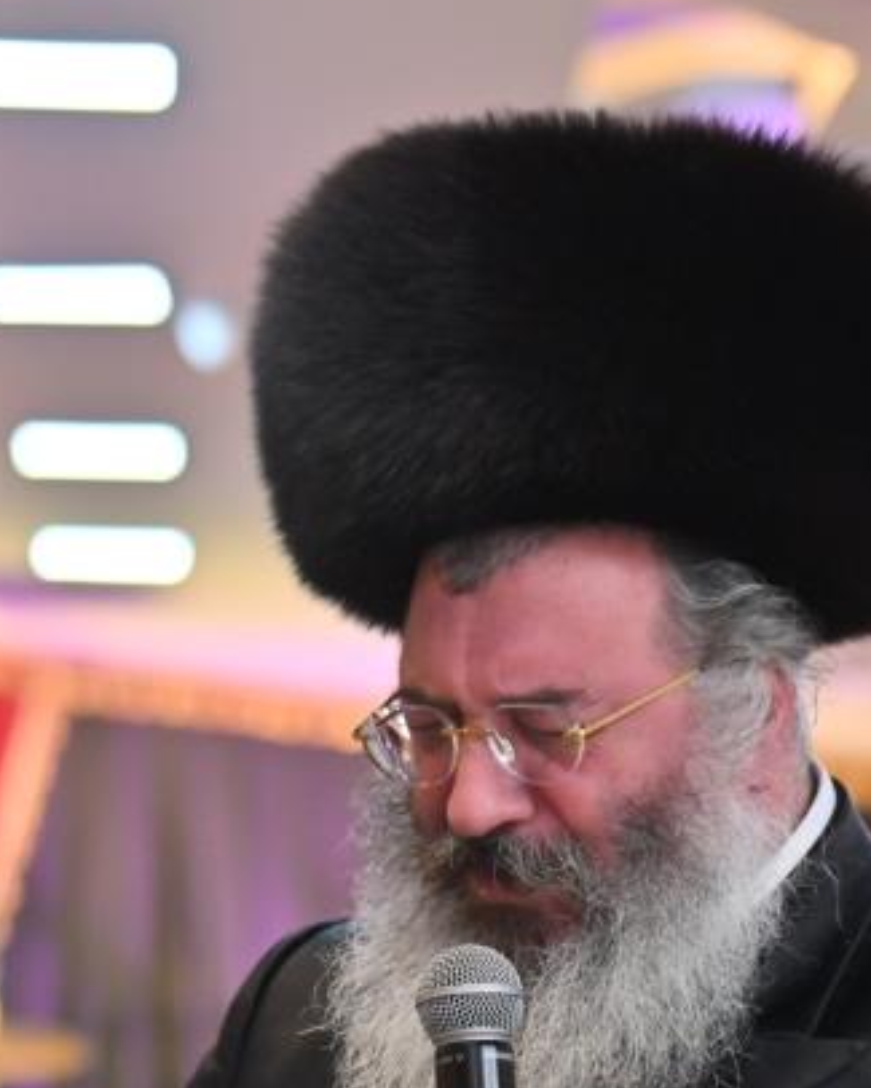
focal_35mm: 284
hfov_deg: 5.5
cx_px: 453
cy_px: 829
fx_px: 9148
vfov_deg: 6.8
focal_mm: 120
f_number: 4
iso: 1000
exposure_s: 1/200
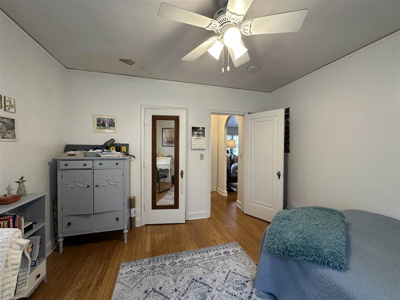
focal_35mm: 14
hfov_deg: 102.1
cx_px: 200
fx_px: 162
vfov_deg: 85.7
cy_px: 150
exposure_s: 1/60
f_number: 2.2
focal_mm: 2.22
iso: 200
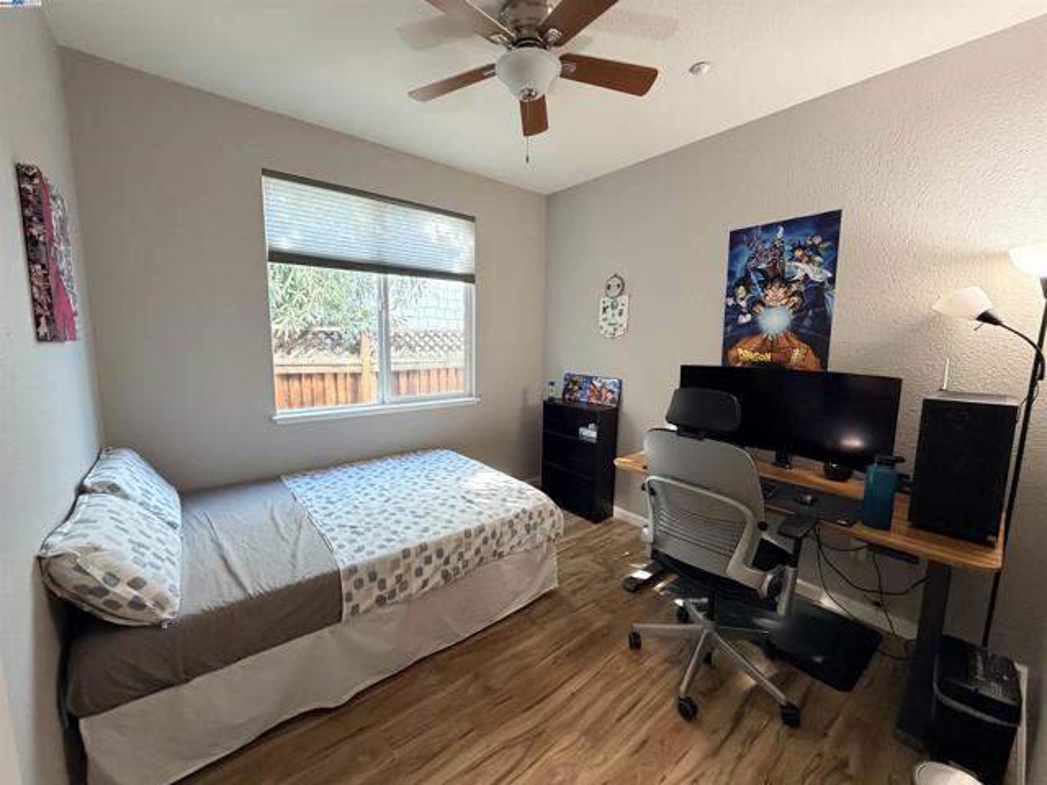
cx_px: 524
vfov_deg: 85.7
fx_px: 423
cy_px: 392
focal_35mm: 14
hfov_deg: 102.1
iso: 500
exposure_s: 1/60
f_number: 2.2
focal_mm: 2.22
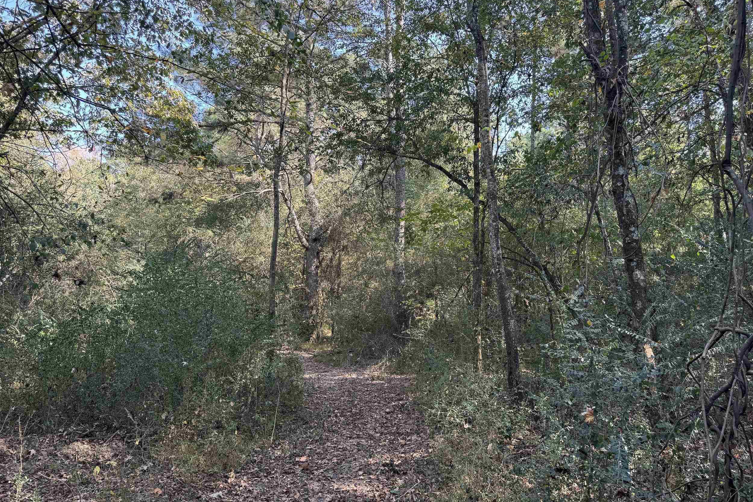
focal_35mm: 25
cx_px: 377
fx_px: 523
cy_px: 264
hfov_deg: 71.5
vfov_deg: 51.3
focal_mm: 6.76
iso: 80
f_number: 1.78
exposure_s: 1/169
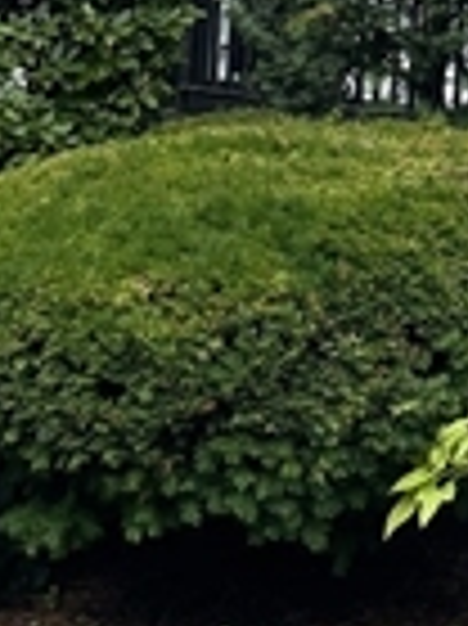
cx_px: 976
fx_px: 2600
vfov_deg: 12.9
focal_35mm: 144
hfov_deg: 9.5
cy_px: -365
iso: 32
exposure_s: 1/1221
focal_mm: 4.2
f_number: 1.6
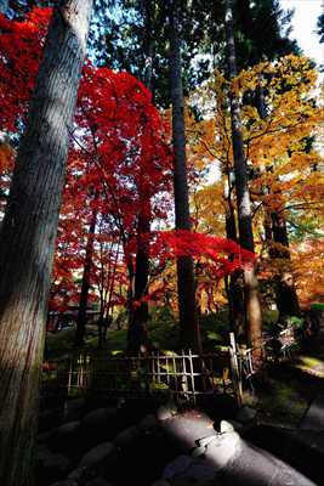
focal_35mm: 16
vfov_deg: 95.0
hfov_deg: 72.1
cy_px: 243
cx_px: 162
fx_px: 223
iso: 200
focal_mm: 11
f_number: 5.6
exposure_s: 1/60
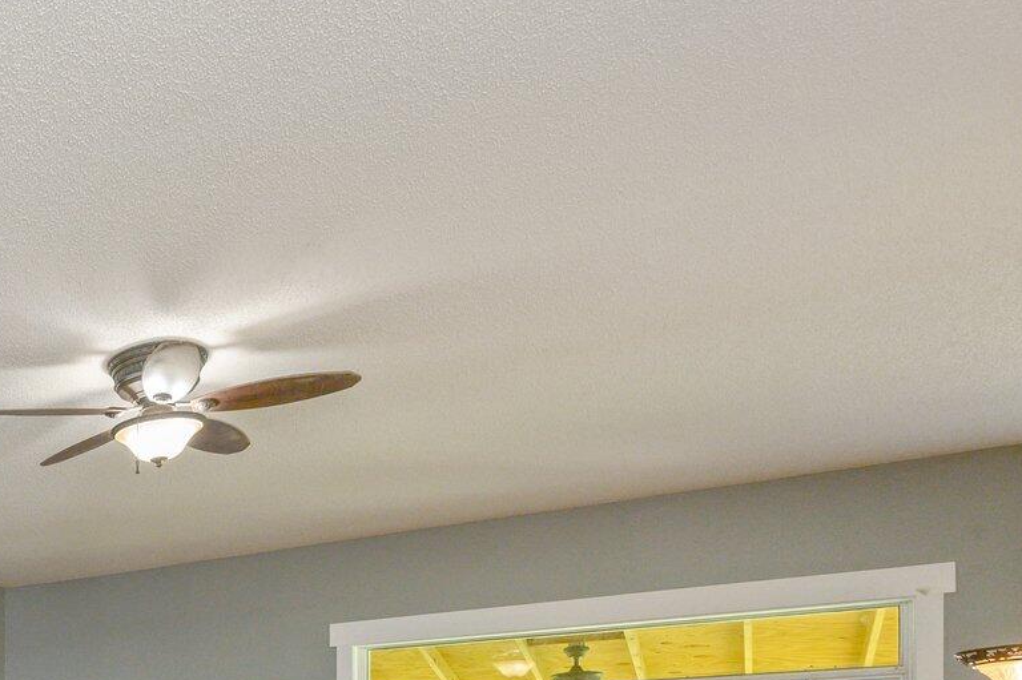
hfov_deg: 35.8
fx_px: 1135
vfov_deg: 29.6
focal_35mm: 40
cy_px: 773
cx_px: -253
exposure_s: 1/30
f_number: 9
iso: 640
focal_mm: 15
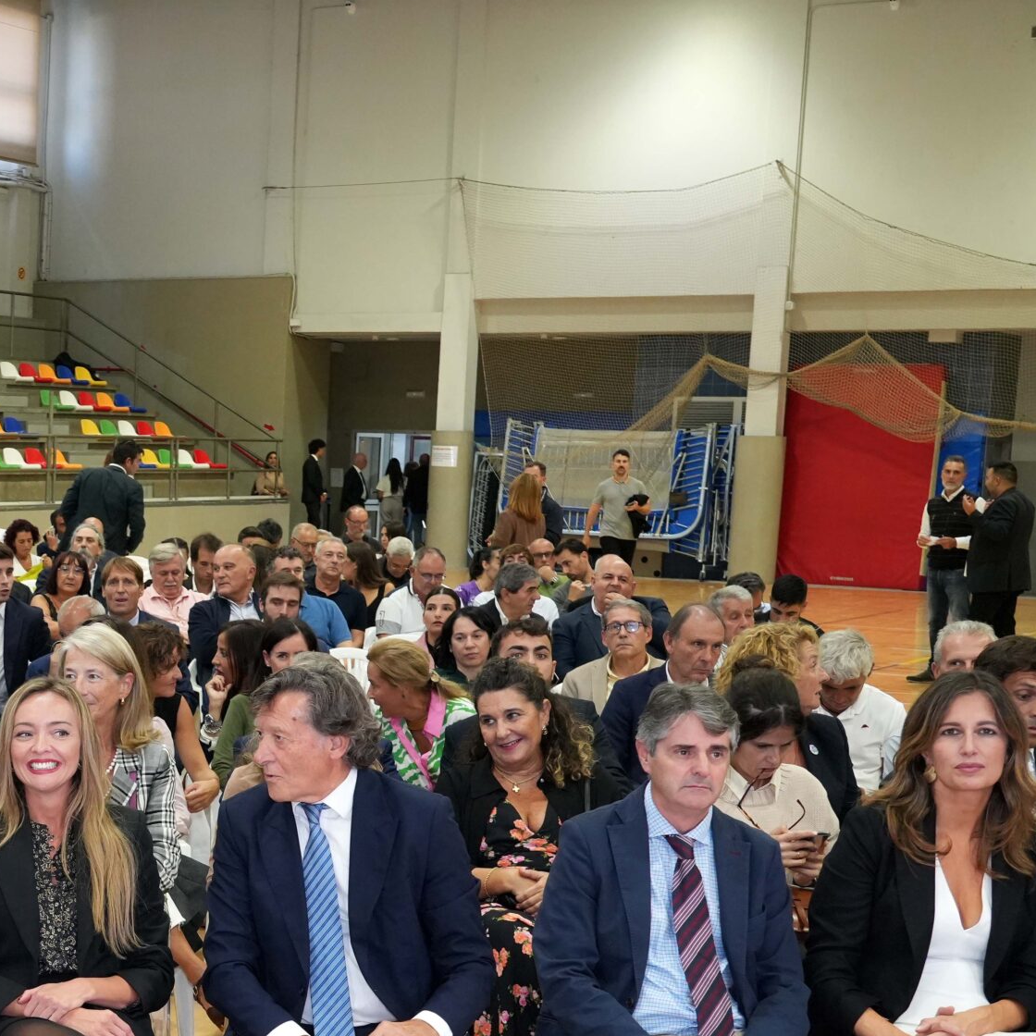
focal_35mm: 68
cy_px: 760
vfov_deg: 25.1
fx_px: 2302
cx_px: -87
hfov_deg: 23.8
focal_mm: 35
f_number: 6.3
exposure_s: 1/160
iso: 4000
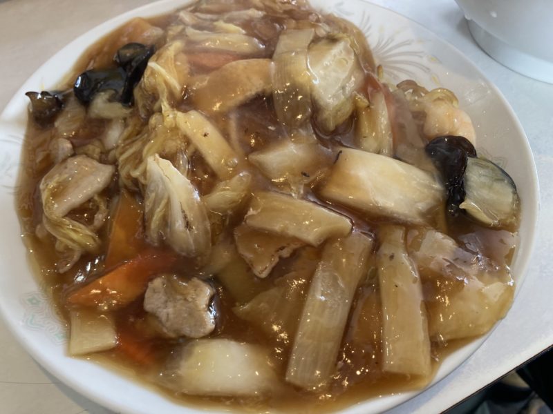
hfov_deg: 63.4
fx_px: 447
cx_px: 276
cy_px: 207
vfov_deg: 49.7
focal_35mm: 28
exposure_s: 1/60
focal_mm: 3.99
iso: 100
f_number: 1.8
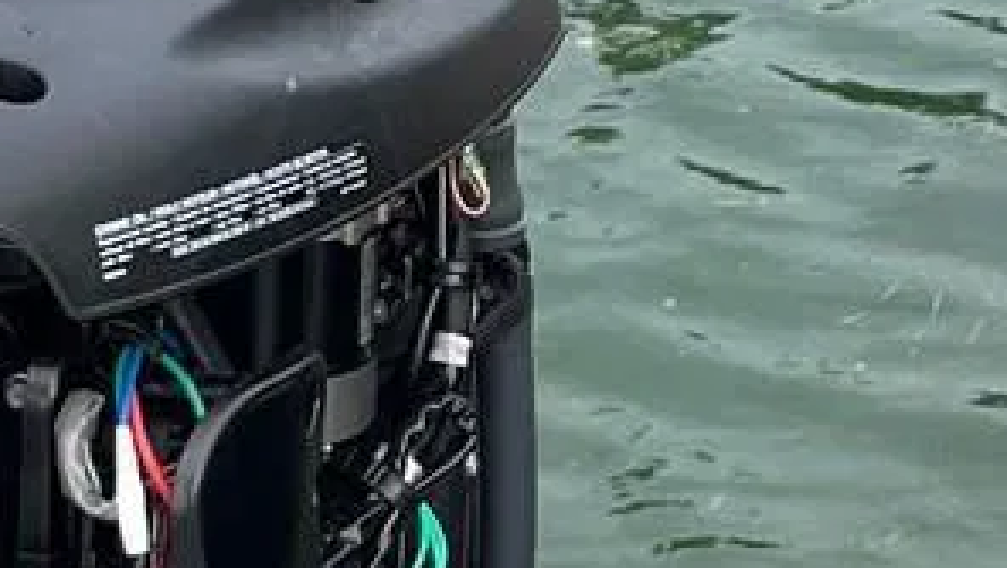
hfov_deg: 14.0
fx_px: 4088
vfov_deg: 7.9
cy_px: 31
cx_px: 762
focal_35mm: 153
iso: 50
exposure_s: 1/688
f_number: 1.6
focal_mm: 5.1
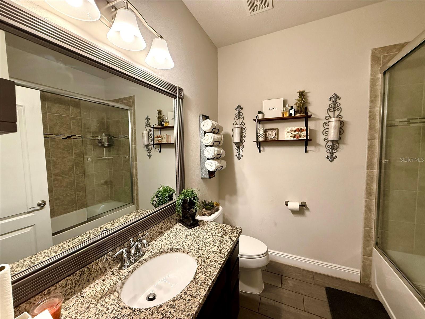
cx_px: 212
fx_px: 172
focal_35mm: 14
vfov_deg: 85.7
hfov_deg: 102.1
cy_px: 160
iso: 200
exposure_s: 1/60
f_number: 2.2
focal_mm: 2.22
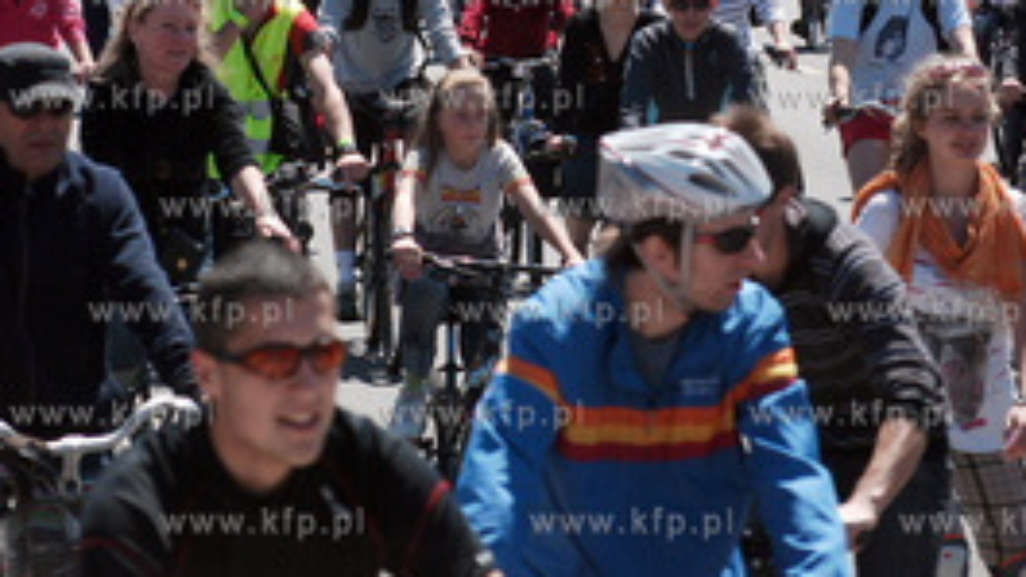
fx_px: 6583
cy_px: -116
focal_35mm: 242
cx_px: 511
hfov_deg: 8.9
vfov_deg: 5.0
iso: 250
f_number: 7.1
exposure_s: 1/640
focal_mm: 102
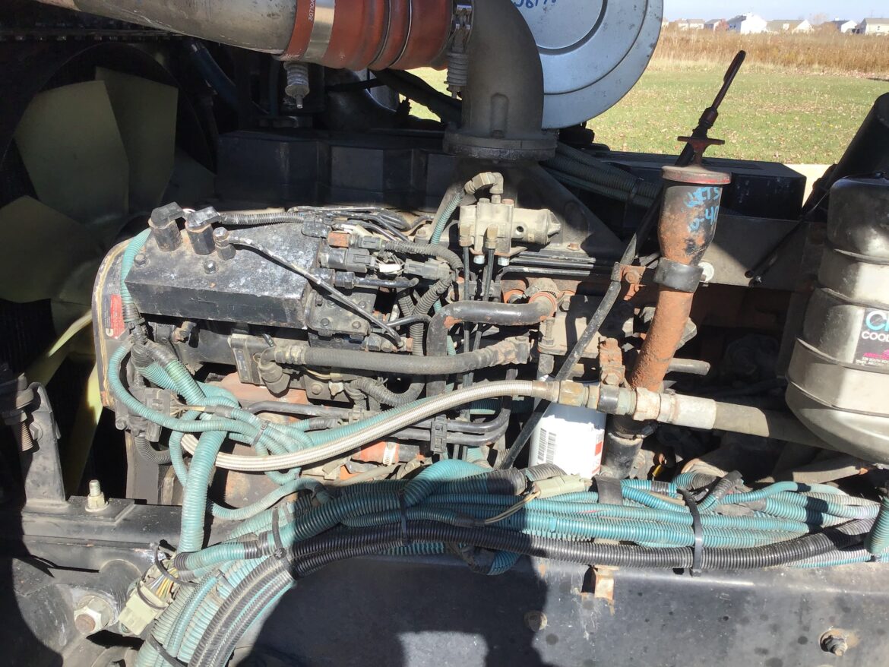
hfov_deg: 58.3
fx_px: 796
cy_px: 334
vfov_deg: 45.5
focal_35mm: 31
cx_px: 444
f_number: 2.4
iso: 25
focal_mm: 3.3
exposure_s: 1/506
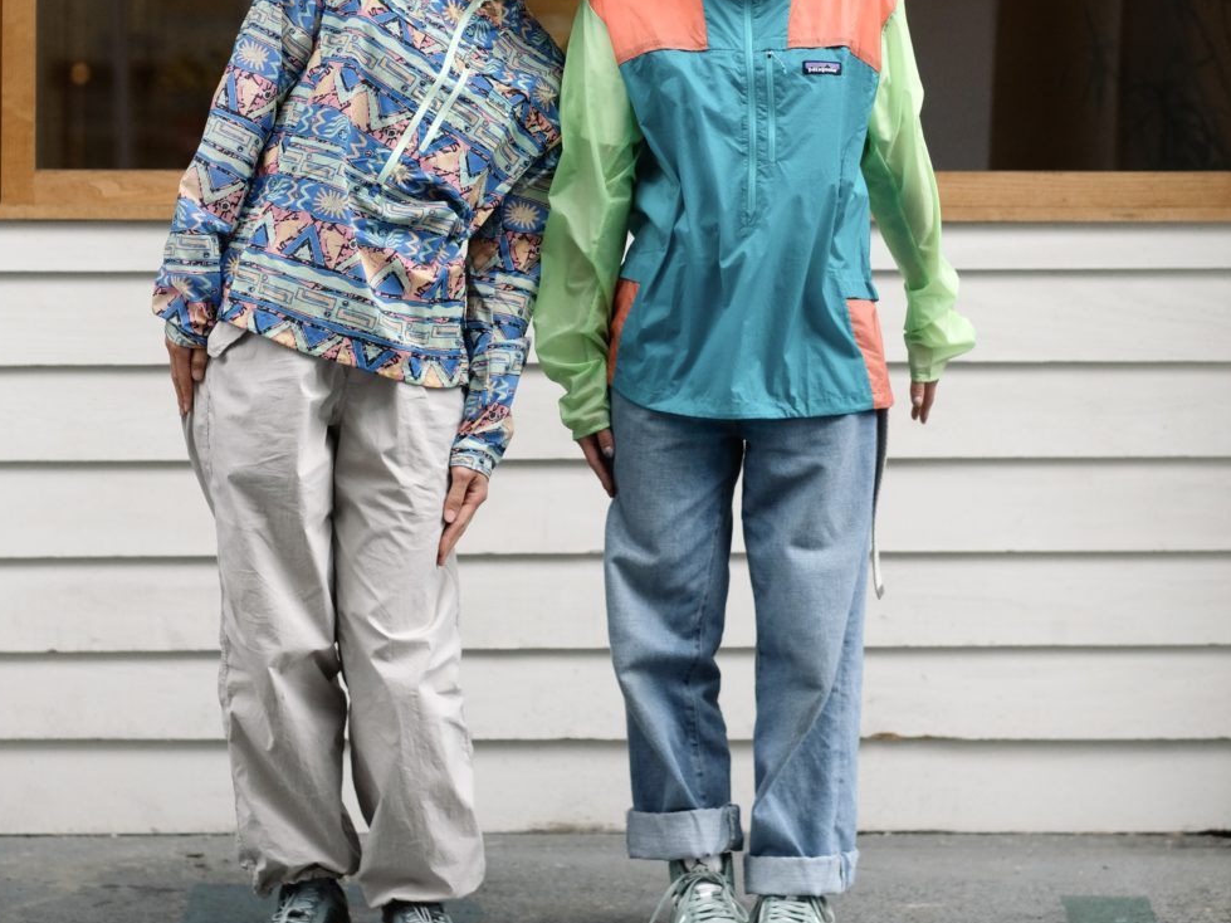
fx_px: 4694
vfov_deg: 11.2
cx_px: 576
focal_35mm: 132
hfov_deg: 14.9
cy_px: 87
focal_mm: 56
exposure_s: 1/2000
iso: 1250
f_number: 2
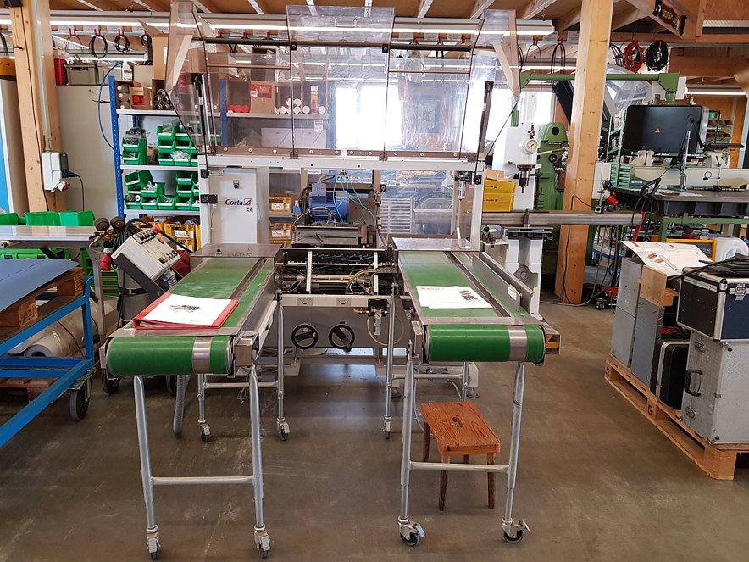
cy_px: 281
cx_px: 374
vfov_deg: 53.1
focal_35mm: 26
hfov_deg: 67.3
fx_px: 563
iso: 125
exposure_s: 1/50
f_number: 1.7
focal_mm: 4.2
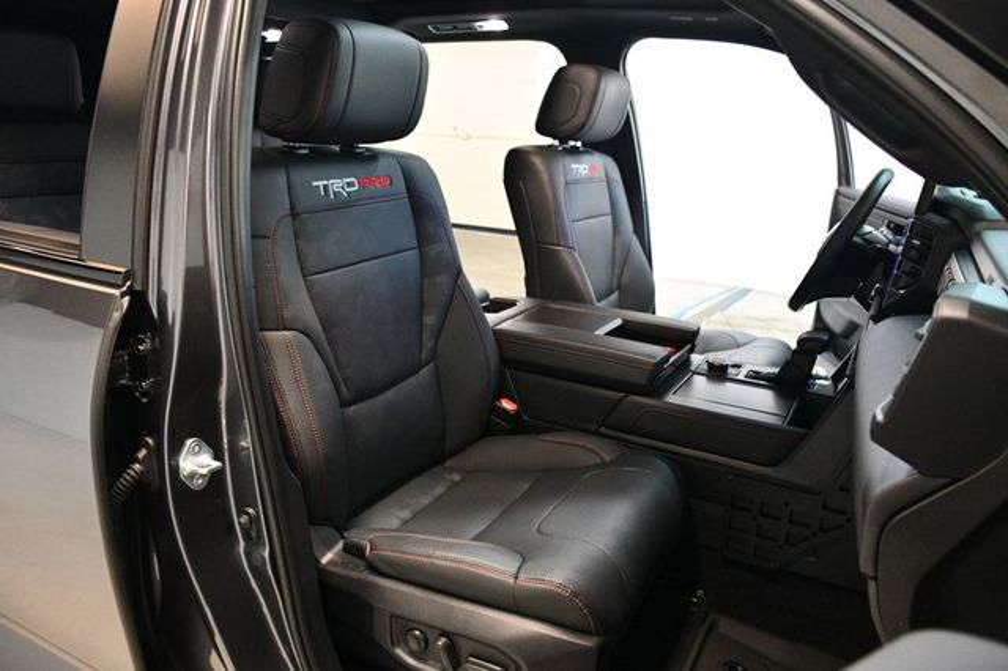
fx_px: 756
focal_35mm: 27
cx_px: 504
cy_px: 336
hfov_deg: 67.4
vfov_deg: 47.9
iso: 3200
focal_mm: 18
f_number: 3.5
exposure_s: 1/80
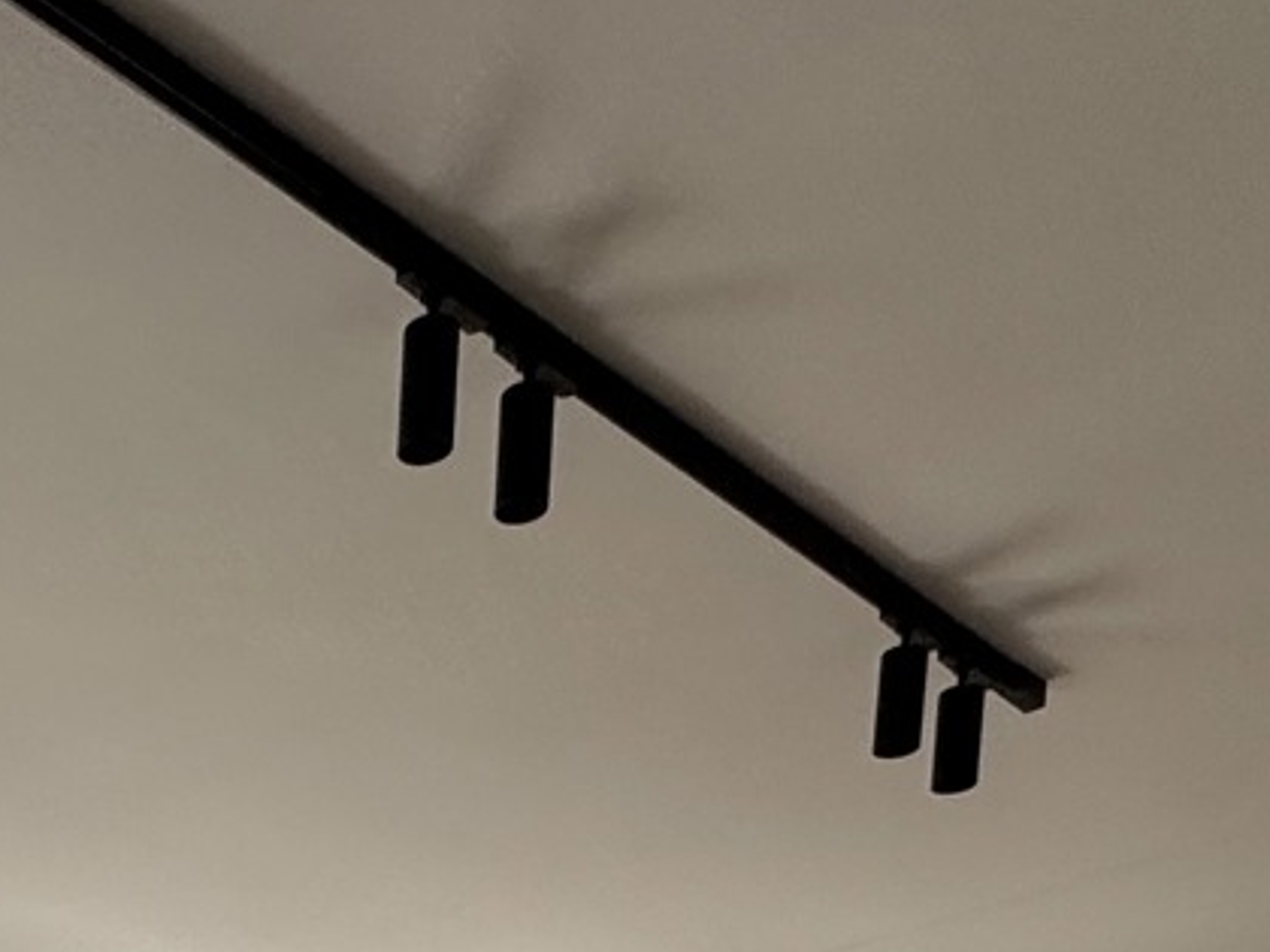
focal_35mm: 64
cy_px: 1995
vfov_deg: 16.4
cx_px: -284
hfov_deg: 26.6
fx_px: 2348
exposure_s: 1/217
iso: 40
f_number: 2.2
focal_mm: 2.22
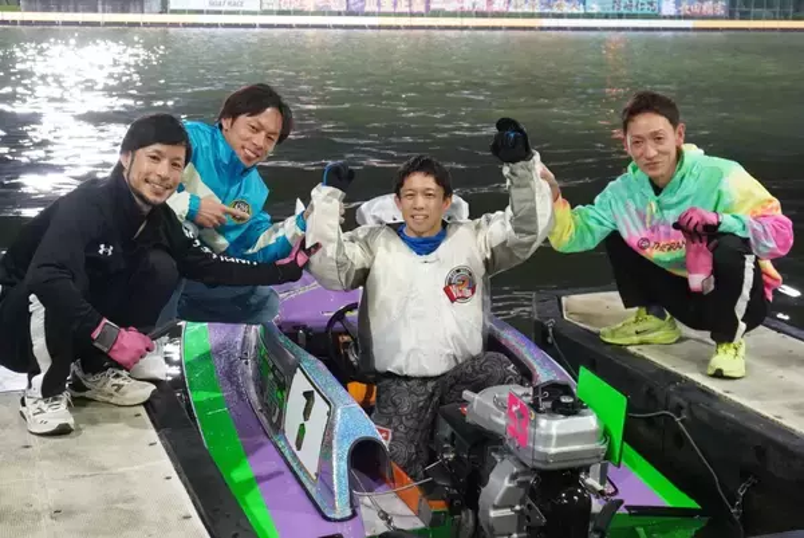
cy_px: 269
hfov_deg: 46.4
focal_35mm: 42
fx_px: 939
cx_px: 402
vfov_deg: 31.9
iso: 3200
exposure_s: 1/100
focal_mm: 28
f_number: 5.6
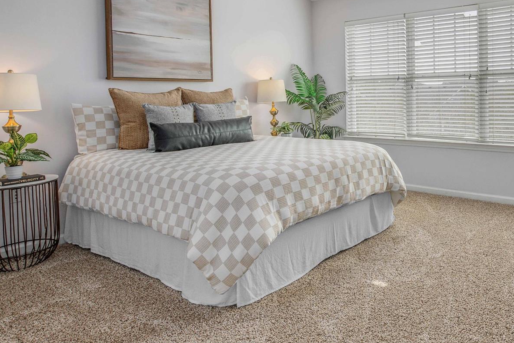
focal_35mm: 26
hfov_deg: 64.0
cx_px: 403
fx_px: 371
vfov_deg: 49.1
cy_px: 131
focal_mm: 15
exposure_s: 1/40
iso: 250
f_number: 7.1
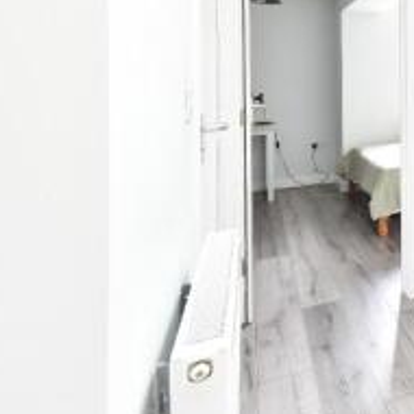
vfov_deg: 48.7
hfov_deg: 37.5
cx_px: 506
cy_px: 93
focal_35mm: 32
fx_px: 433
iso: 200
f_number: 9
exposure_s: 1.3
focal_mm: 10
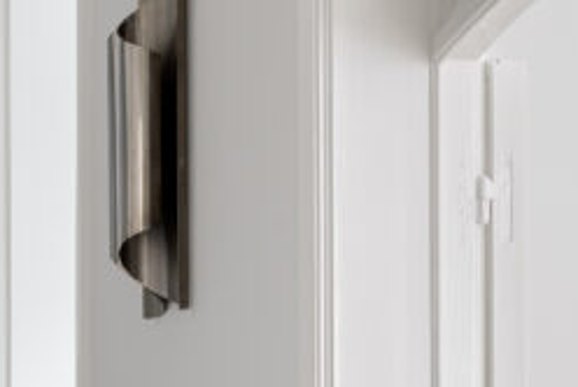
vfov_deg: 13.5
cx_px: -212
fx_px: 1591
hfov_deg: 18.8
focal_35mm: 99
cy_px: 442
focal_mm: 24
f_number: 11
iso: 64
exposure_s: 2.5
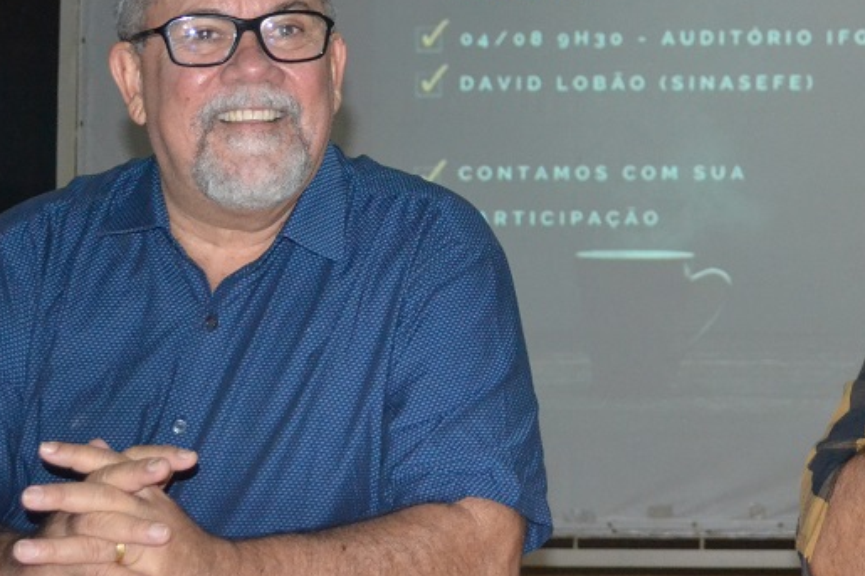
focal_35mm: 102
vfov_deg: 13.4
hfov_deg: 19.8
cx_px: 687
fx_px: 2449
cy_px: 161
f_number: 5
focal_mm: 35
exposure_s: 1/60
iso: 3200
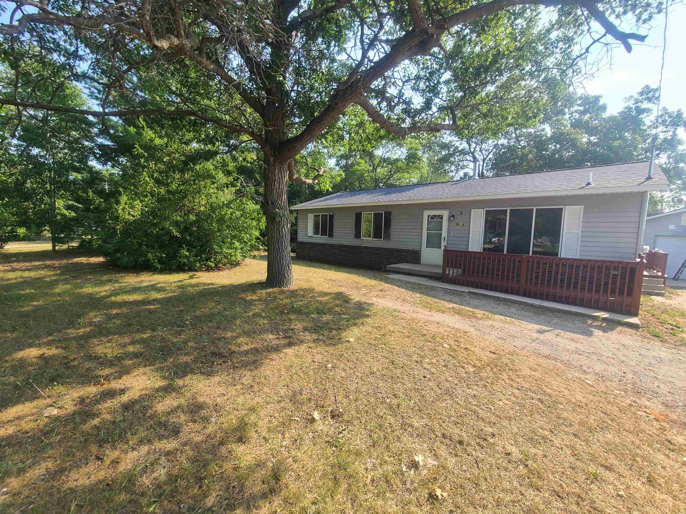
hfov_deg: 106.2
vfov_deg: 89.9
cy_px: 257
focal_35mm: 13
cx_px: 343
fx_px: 258
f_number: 2.2
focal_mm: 2.2
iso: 50
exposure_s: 1/556
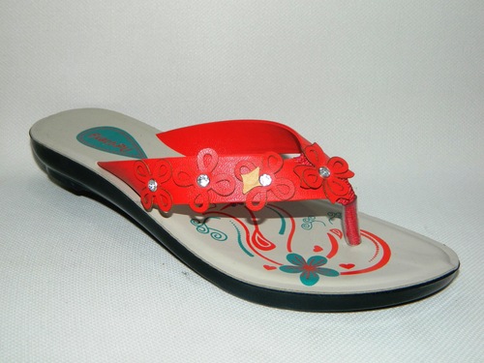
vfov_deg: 30.9
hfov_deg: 40.4
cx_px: 242
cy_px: 182
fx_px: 657
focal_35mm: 47
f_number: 10.2
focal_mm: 8.4
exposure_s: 1/50
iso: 200
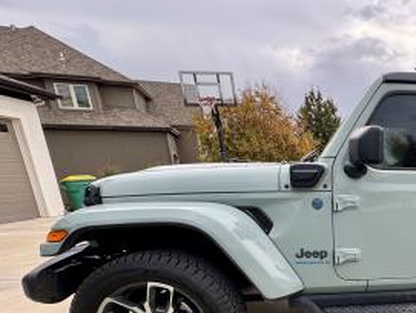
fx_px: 313
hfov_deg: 56.9
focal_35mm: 26
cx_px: 382
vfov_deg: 50.0
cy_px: 250
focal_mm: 2.22
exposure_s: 1/283
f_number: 2.2
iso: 40
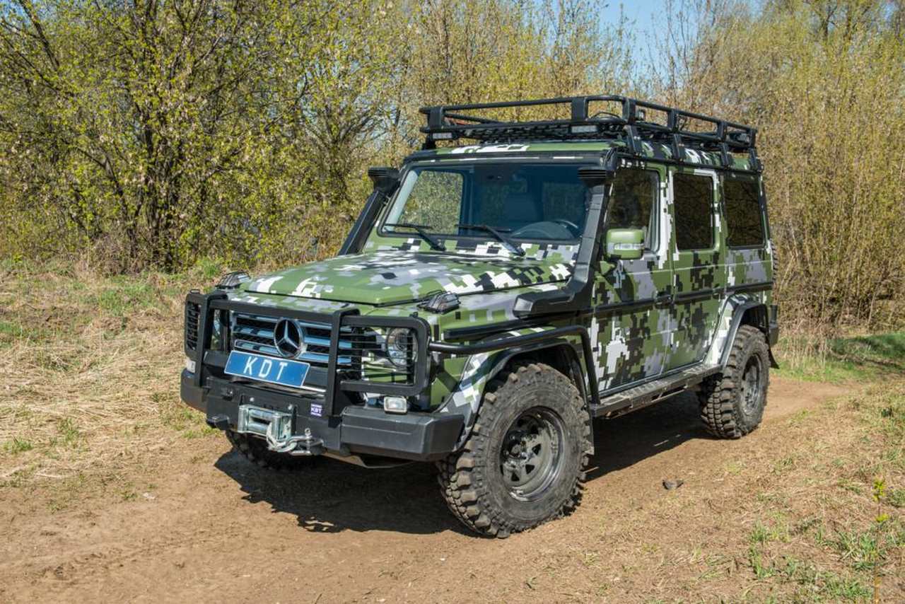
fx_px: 905
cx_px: 452
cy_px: 302
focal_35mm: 36
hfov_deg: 53.1
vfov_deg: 36.9
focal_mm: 36
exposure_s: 1/320
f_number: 9
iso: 200
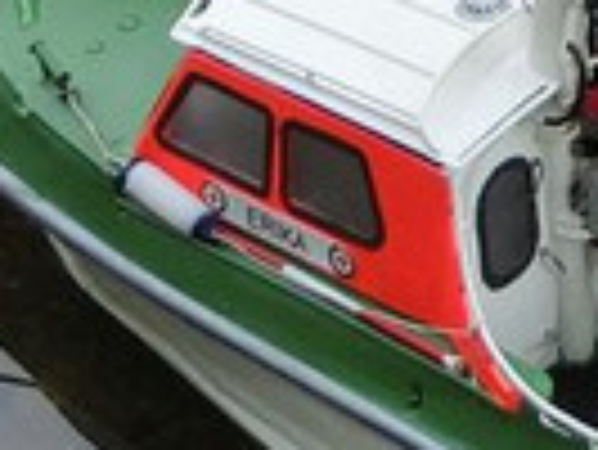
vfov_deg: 4.1
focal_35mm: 361
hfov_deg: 5.5
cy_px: -432
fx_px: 6242
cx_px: 731
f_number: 4.4
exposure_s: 1/160
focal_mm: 8
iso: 80
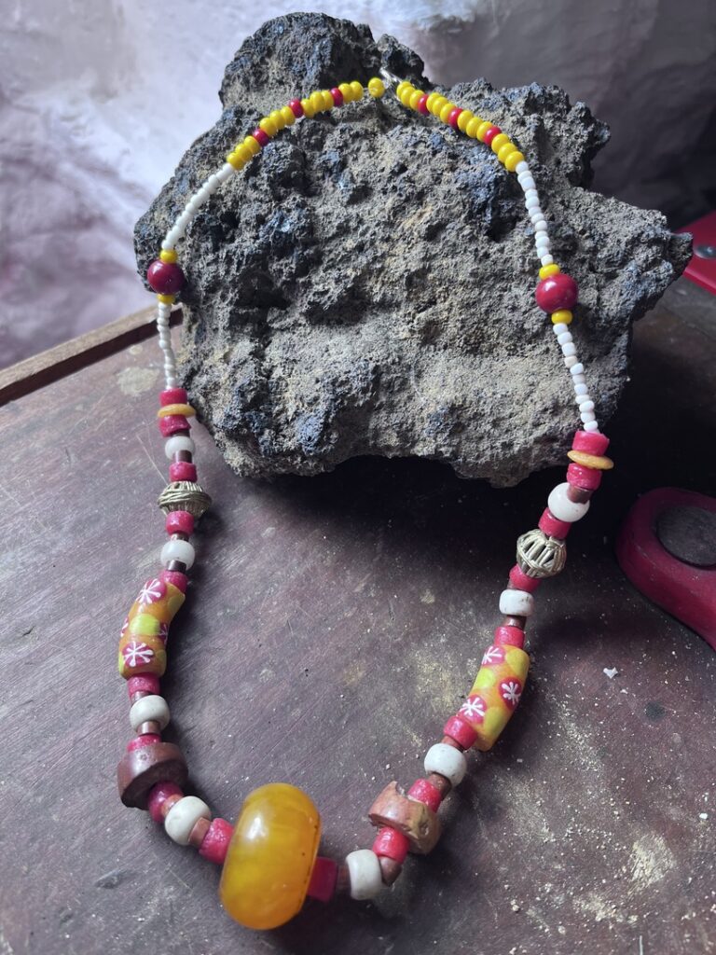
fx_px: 717
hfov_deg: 53.1
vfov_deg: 67.3
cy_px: 478
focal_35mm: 26
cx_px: 358
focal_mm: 5.1
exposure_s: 1/121
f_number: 1.6
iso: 64
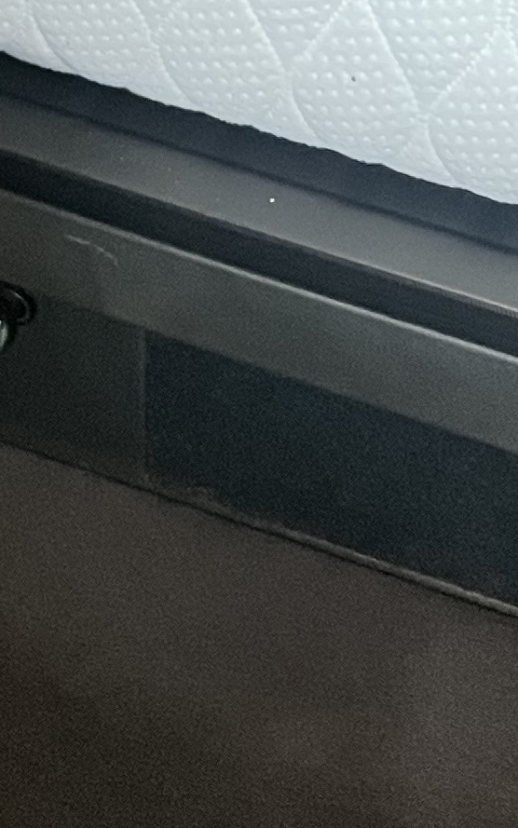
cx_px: -263
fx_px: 2822
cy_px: -384
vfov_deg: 15.5
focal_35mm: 125
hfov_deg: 10.1
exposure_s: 1/60
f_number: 1.6
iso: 400
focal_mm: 5.1
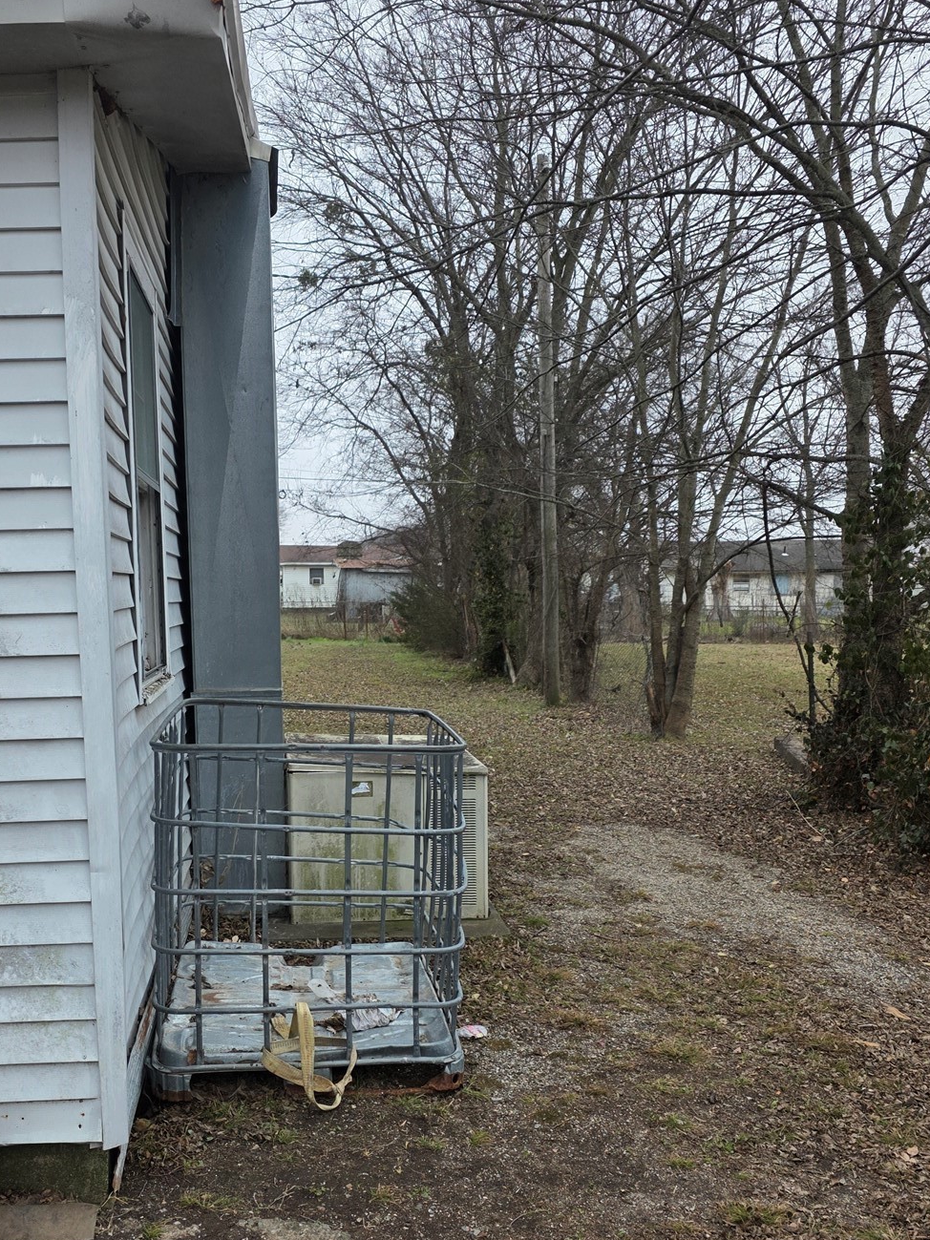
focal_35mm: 34
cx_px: 345
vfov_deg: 53.8
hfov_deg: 41.5
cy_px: 697
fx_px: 1218
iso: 64
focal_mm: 6.3
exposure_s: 1/180
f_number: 1.7
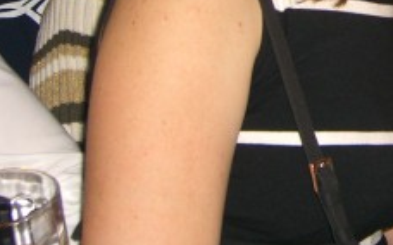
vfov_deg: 12.0
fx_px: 1134
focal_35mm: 106
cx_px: 427
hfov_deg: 18.9
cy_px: -69
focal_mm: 7.9
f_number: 2.8
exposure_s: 1/60
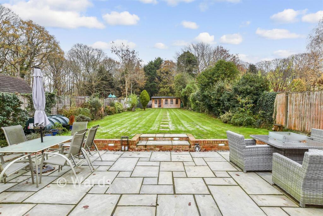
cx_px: 162
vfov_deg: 77.3
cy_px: 108
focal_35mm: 15
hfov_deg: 100.4
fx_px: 135
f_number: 8
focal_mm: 10
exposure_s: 1/100
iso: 320
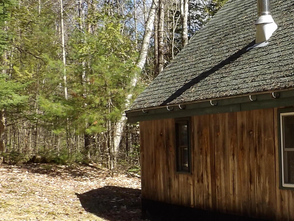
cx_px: 289
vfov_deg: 20.7
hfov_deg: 26.1
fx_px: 603
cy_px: 133
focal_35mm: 71
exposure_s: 1/172
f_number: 5.6
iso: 100
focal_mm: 4.3
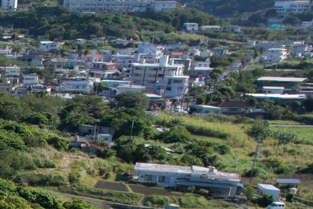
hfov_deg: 16.1
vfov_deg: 12.0
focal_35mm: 103
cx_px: -285
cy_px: 407
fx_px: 896
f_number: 2.8
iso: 110
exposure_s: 1/1500
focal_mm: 8.38
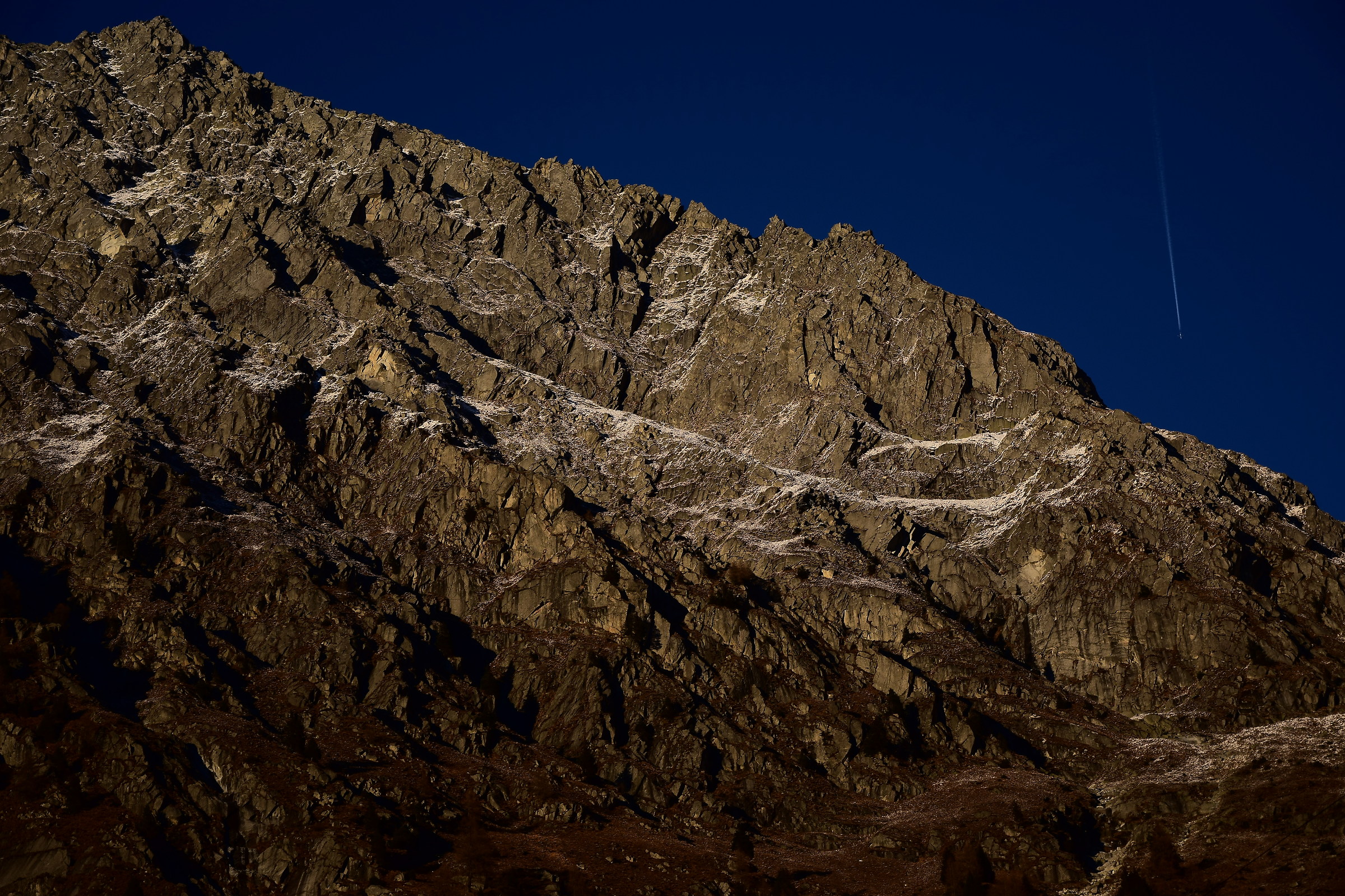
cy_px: 448
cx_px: 672
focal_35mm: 99
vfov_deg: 13.8
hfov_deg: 20.6
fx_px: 3698
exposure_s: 1/500
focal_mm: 66
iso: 100
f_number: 5.3
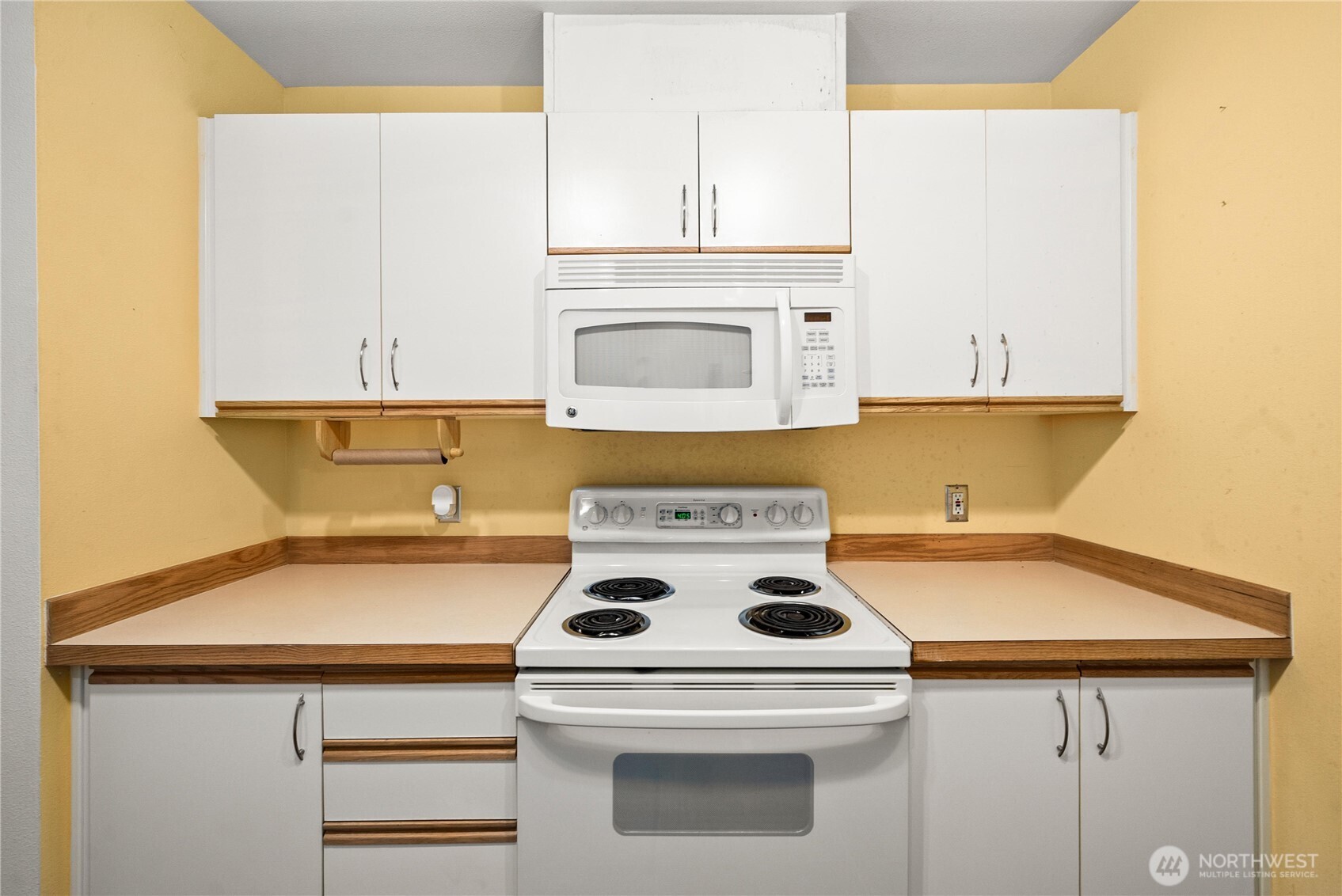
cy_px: 448
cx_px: 671
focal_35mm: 14
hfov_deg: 104.2
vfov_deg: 81.3
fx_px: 522
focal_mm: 14
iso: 1000
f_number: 7.1
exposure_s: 1/8
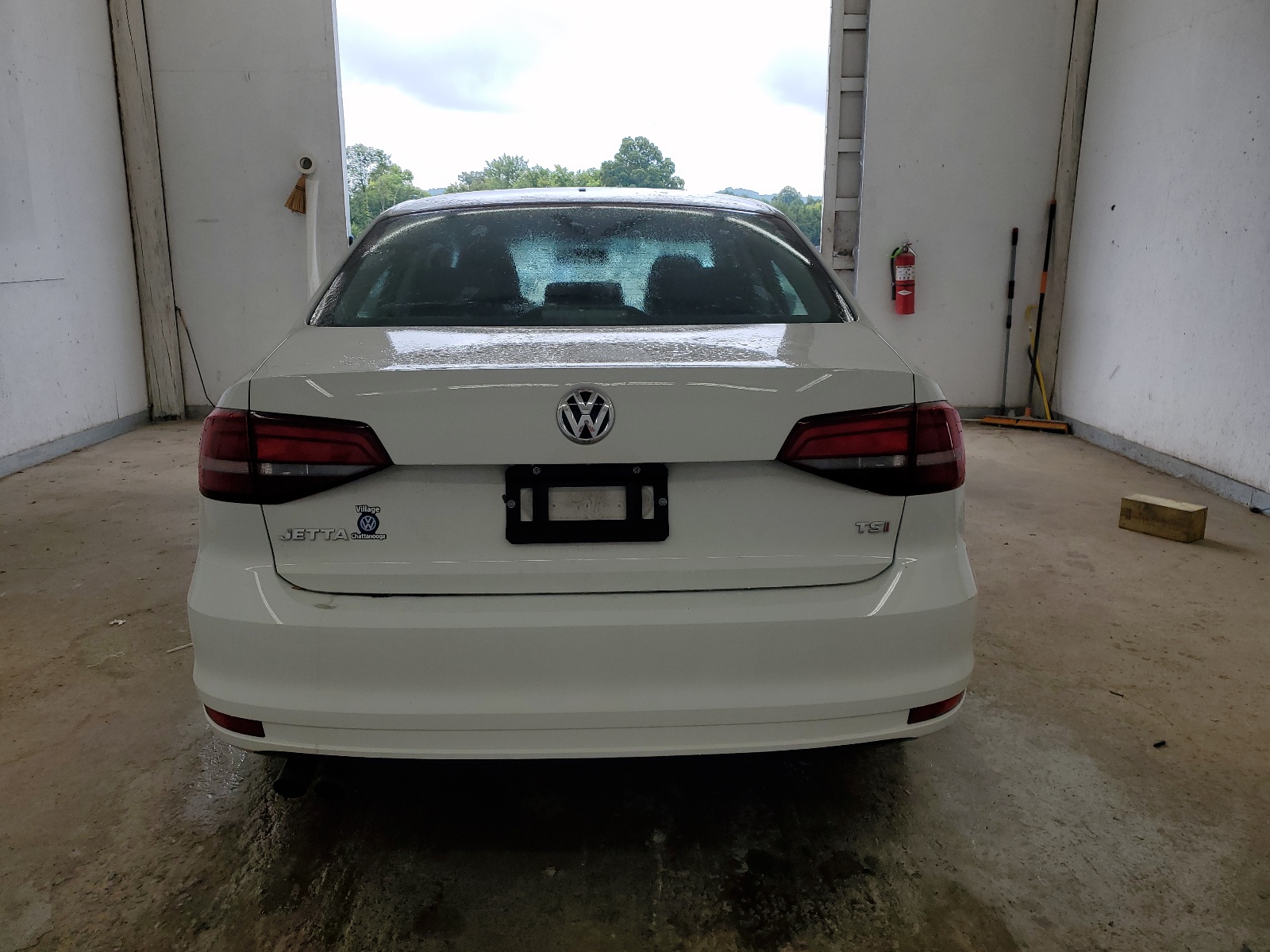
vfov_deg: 53.1
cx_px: 635
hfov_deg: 67.3
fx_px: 954
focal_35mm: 26
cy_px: 476
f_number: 1.5
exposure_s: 1/625
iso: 50
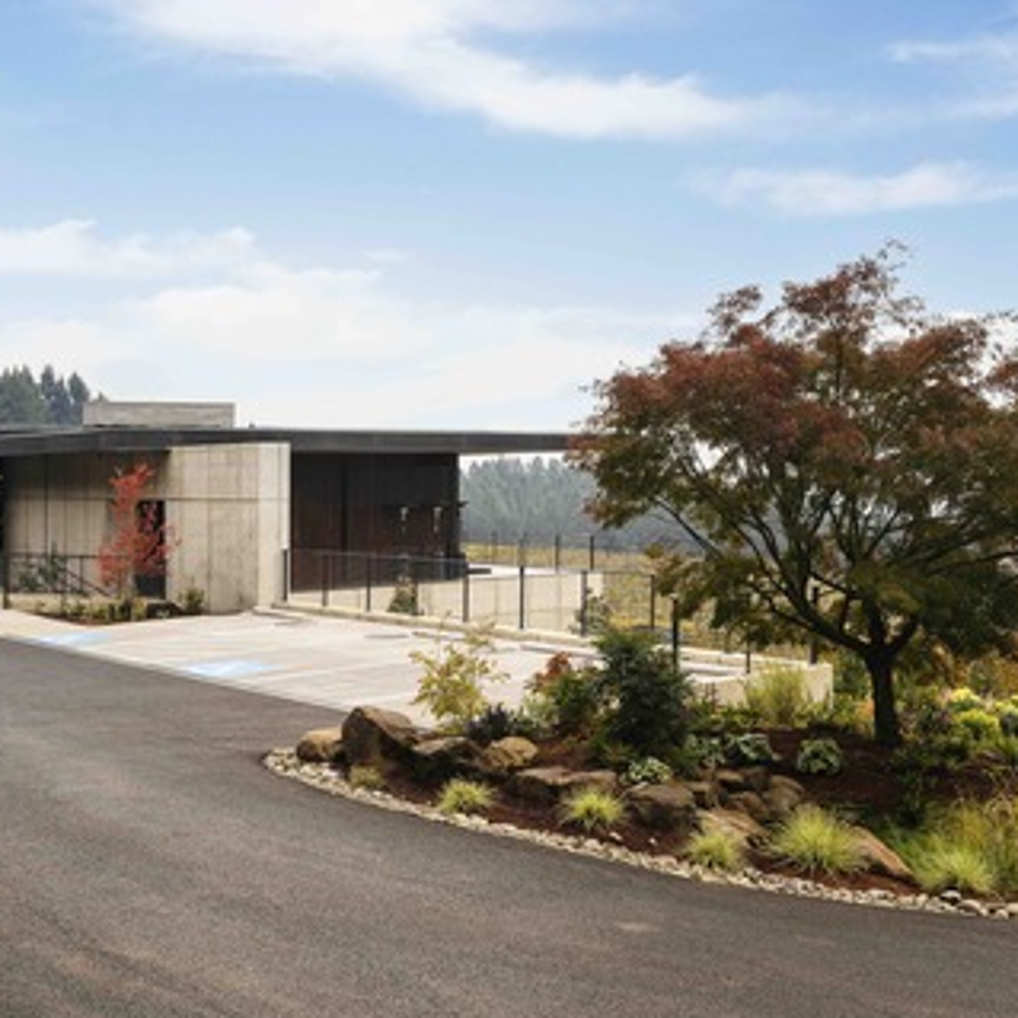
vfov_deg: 41.9
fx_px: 1331
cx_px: 300
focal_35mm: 40
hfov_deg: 41.0
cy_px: 504
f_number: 8
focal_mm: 25
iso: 160
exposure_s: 1/160
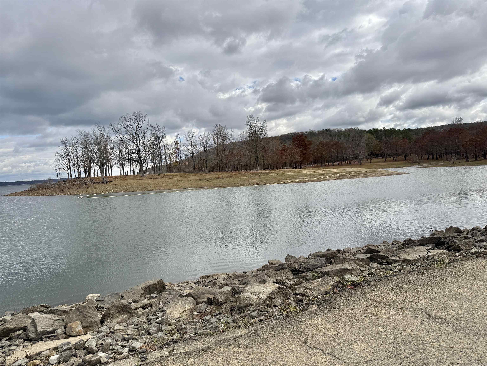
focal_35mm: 24
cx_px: 244
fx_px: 338
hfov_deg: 71.6
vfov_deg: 56.8
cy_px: 183
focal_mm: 6.76
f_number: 1.78
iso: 80
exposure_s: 1/4167
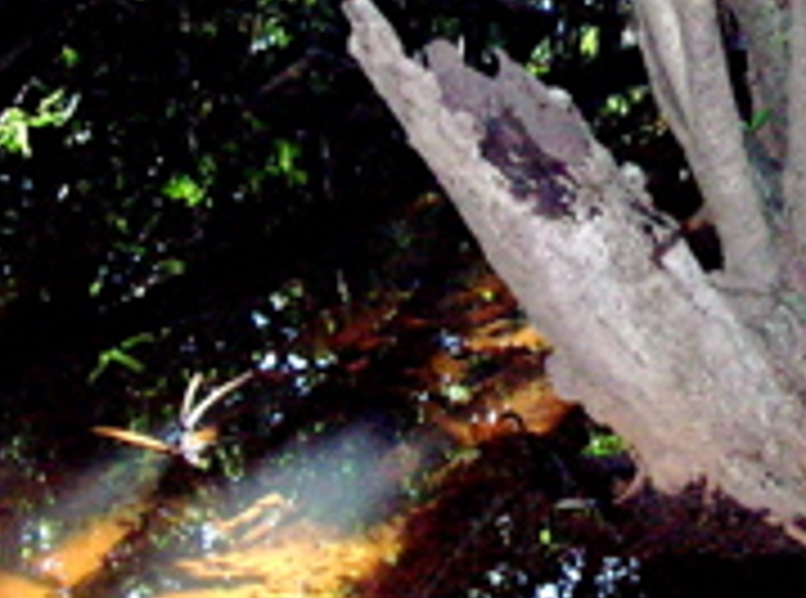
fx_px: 2994
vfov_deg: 11.4
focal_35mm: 129
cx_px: 1000
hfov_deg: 14.8
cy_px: 81
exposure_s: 1/60.1
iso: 300
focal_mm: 6
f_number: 2.7
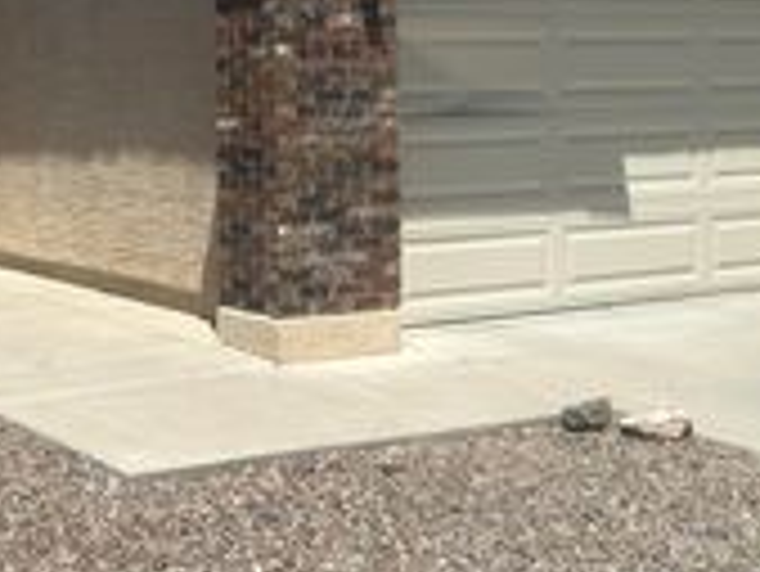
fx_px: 1692
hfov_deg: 24.9
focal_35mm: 77
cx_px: 153
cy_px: -2
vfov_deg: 18.6
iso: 50
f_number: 1.5
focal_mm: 5.7
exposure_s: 1/5076
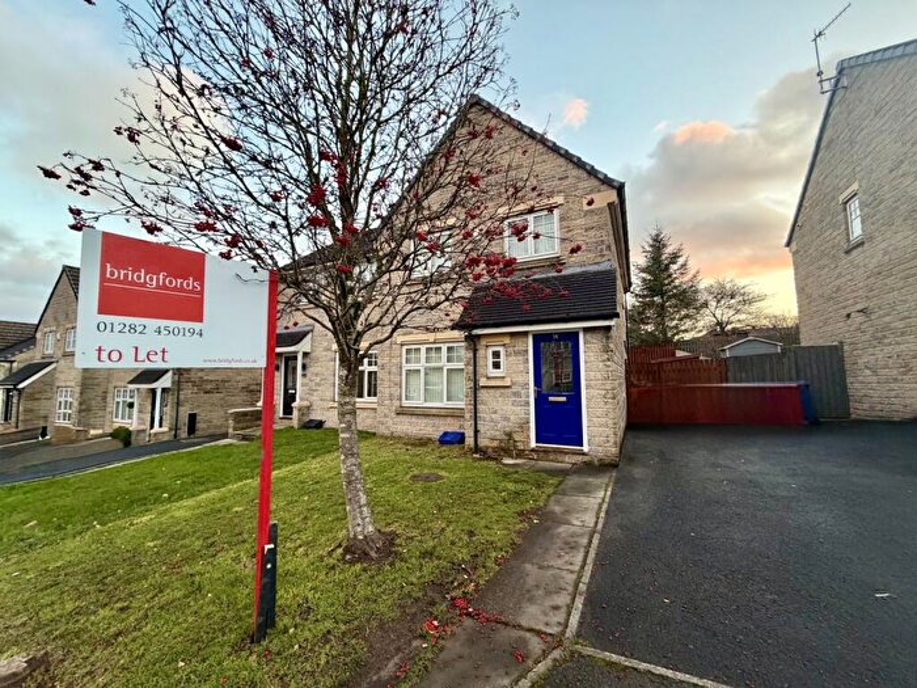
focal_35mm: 14
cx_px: 458
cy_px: 344
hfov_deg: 102.1
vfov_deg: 85.7
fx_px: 371
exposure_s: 1/121
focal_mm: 2.22
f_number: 2.2
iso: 250
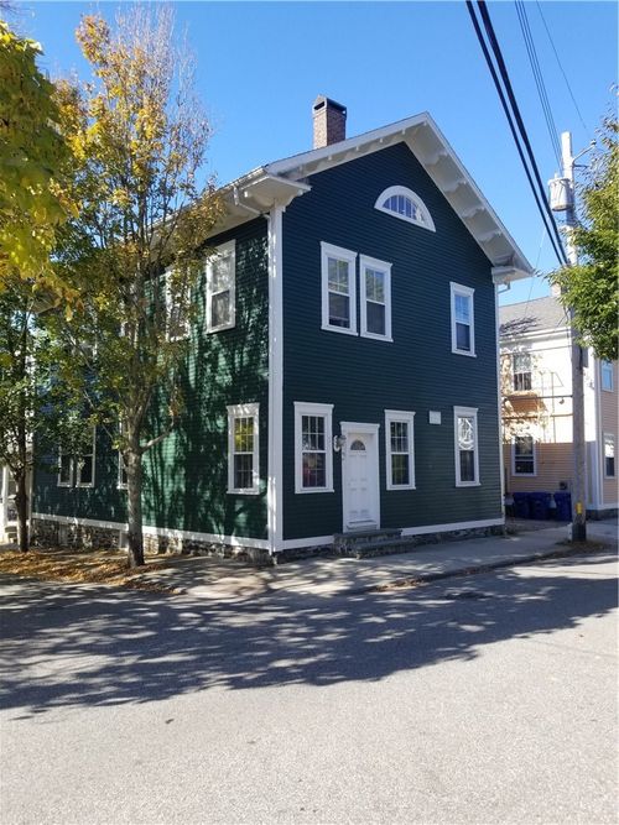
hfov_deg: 53.0
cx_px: 310
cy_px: 412
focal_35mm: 26
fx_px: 620
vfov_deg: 67.3
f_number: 1.7
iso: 50
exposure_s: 1/808
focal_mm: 4.25
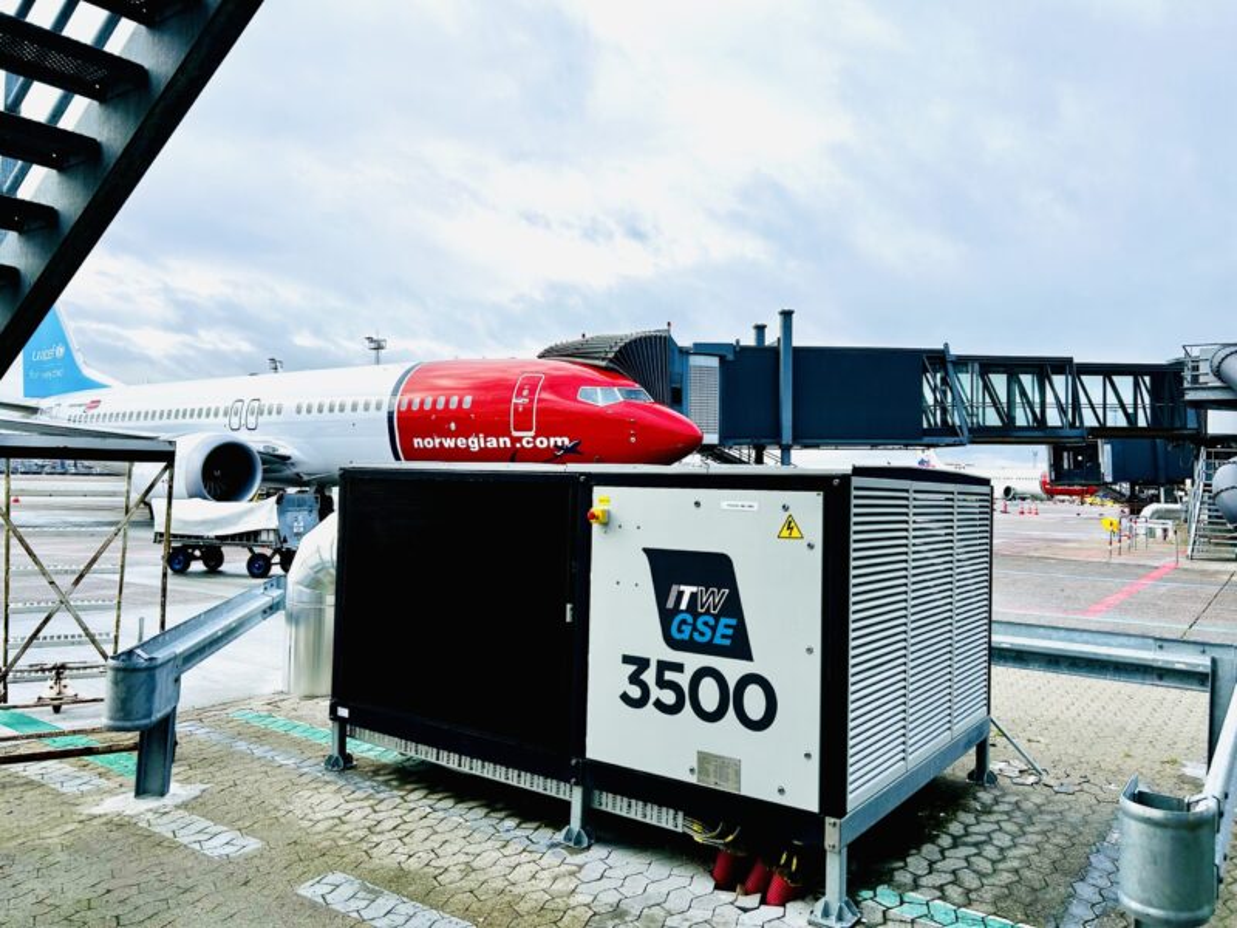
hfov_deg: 67.3
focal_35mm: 26
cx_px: 618
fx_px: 929
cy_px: 464
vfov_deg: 53.1
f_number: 1.5
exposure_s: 1/1779
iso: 50
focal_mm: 5.7
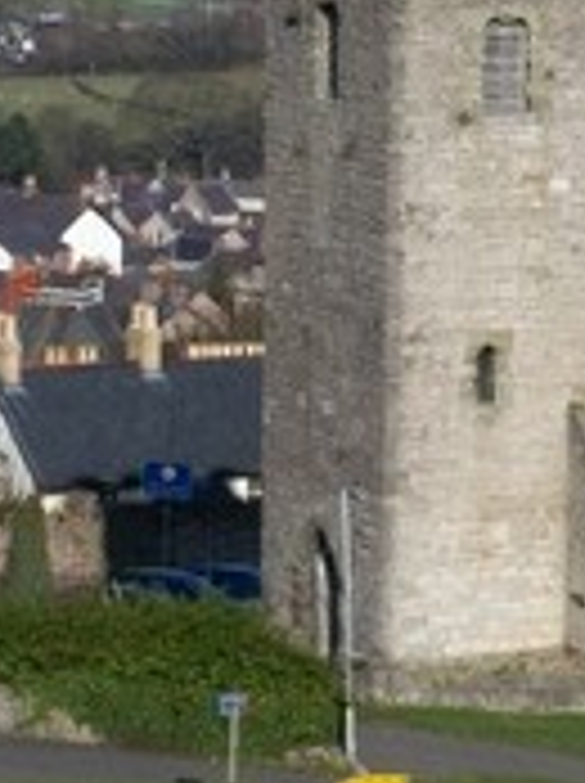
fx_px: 4766
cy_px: 238
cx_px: 490
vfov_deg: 9.4
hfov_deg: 7.0
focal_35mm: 211
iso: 64
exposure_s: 1/640
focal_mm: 17.5
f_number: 4.5
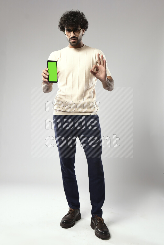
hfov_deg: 43.6
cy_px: 122
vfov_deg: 61.9
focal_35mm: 30
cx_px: 82
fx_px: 205
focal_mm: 30
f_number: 5
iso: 400
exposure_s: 1/125
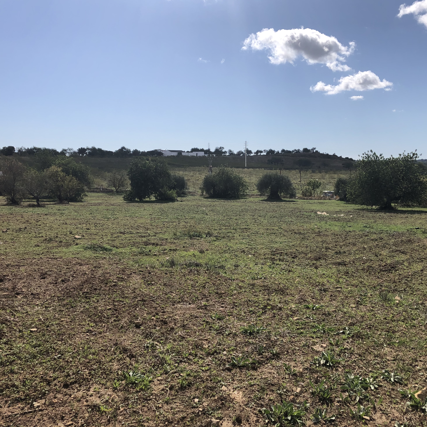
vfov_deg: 48.4
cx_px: 259
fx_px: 474
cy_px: 207
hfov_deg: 48.1
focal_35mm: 34
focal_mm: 3.99
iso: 25
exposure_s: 1/4425
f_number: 1.8
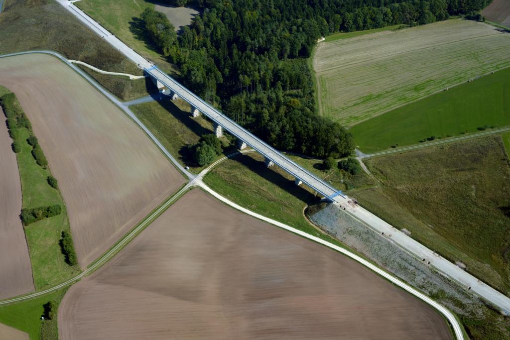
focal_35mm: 50
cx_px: 255
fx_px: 708
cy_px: 170
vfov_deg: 27.0
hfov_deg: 39.6
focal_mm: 50
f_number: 5
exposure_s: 1/1000
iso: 100
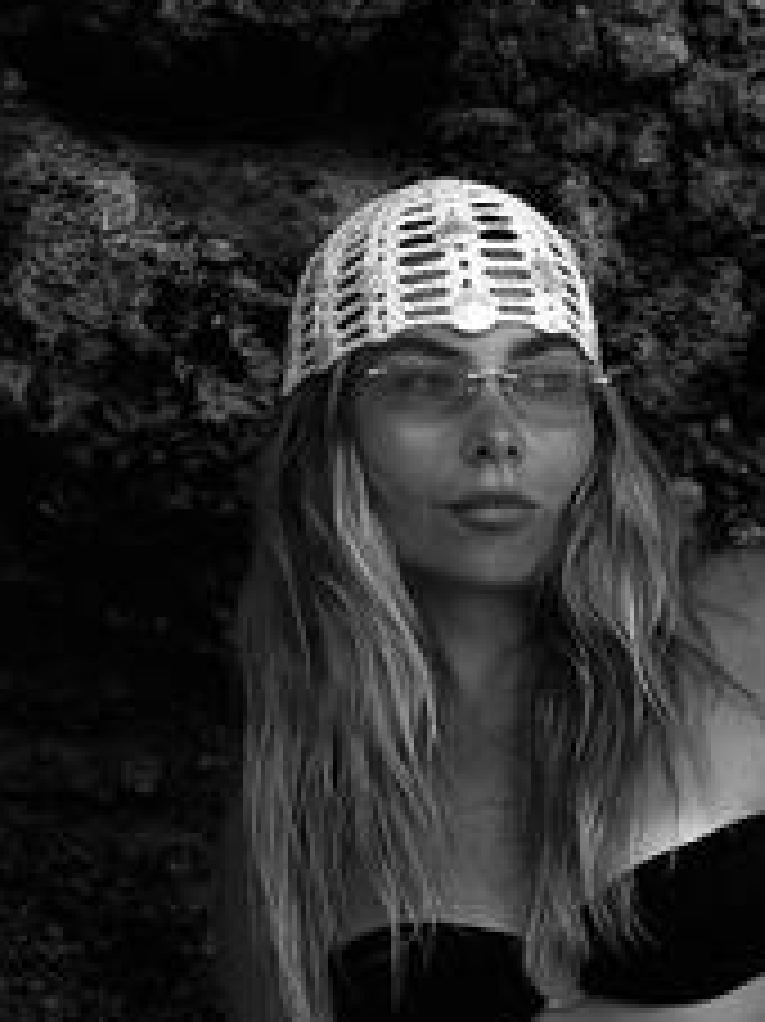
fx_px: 4159
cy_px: 916
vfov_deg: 13.9
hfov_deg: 10.4
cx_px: 765
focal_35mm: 141
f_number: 1.78
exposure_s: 1/7042
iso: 80
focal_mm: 6.86
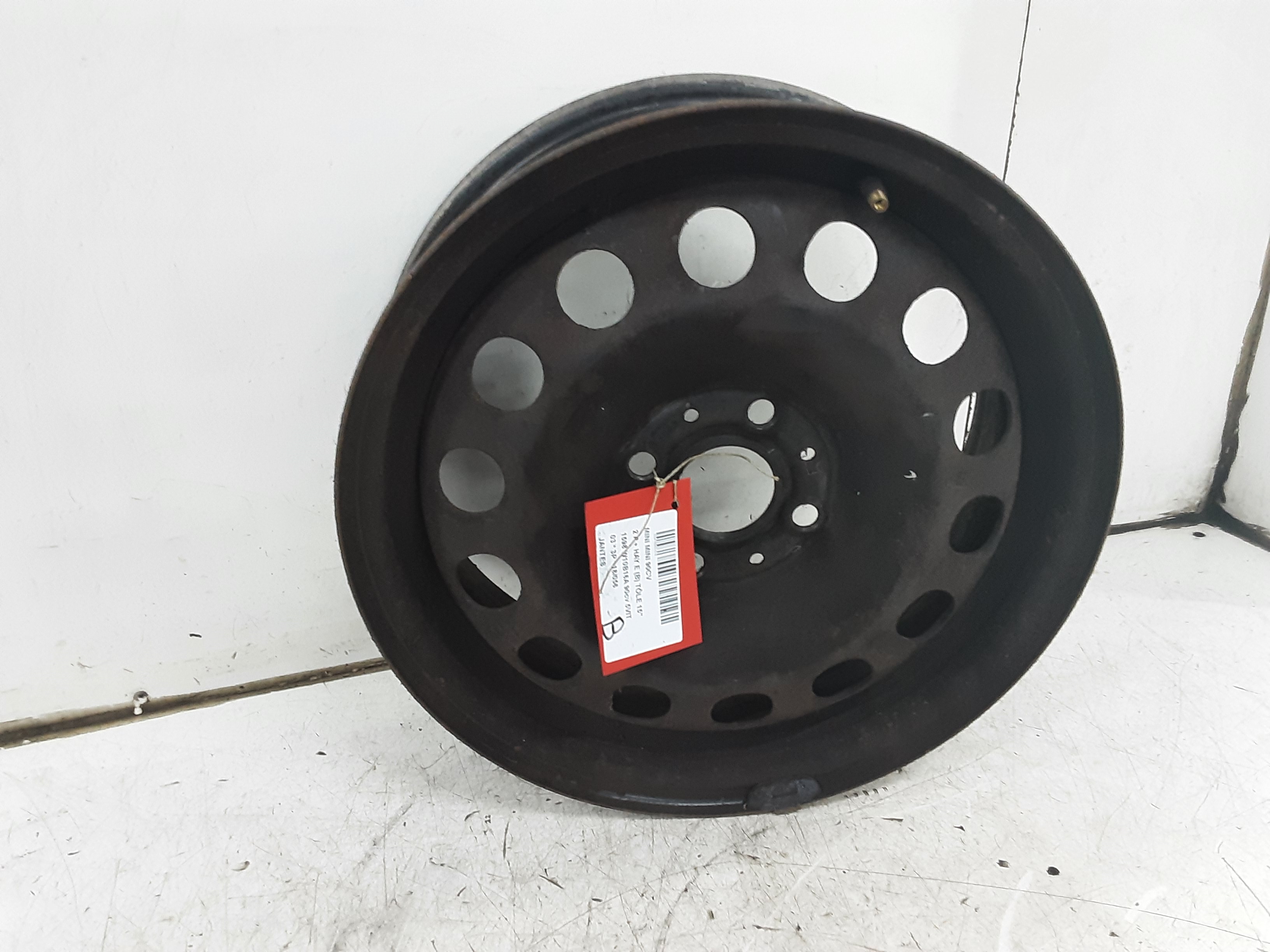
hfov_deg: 65.3
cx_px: 635
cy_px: 476
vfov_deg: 51.4
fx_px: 991
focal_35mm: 27
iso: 160
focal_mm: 2.91
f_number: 1.9
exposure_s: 1/25
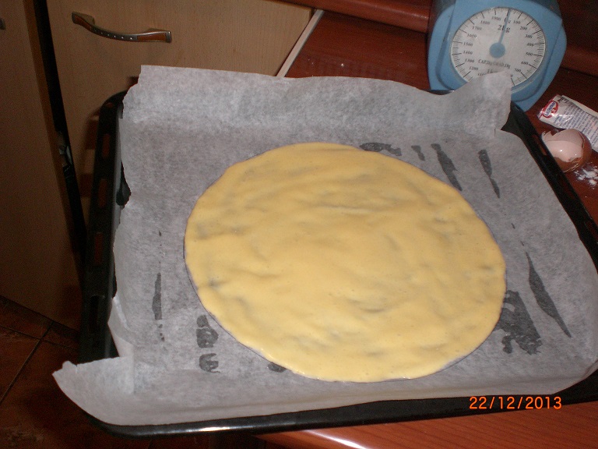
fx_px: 656
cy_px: 224
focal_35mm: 38
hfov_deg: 49.0
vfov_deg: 37.7
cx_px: 299
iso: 200
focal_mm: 6.3
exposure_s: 1/60
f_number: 3.1
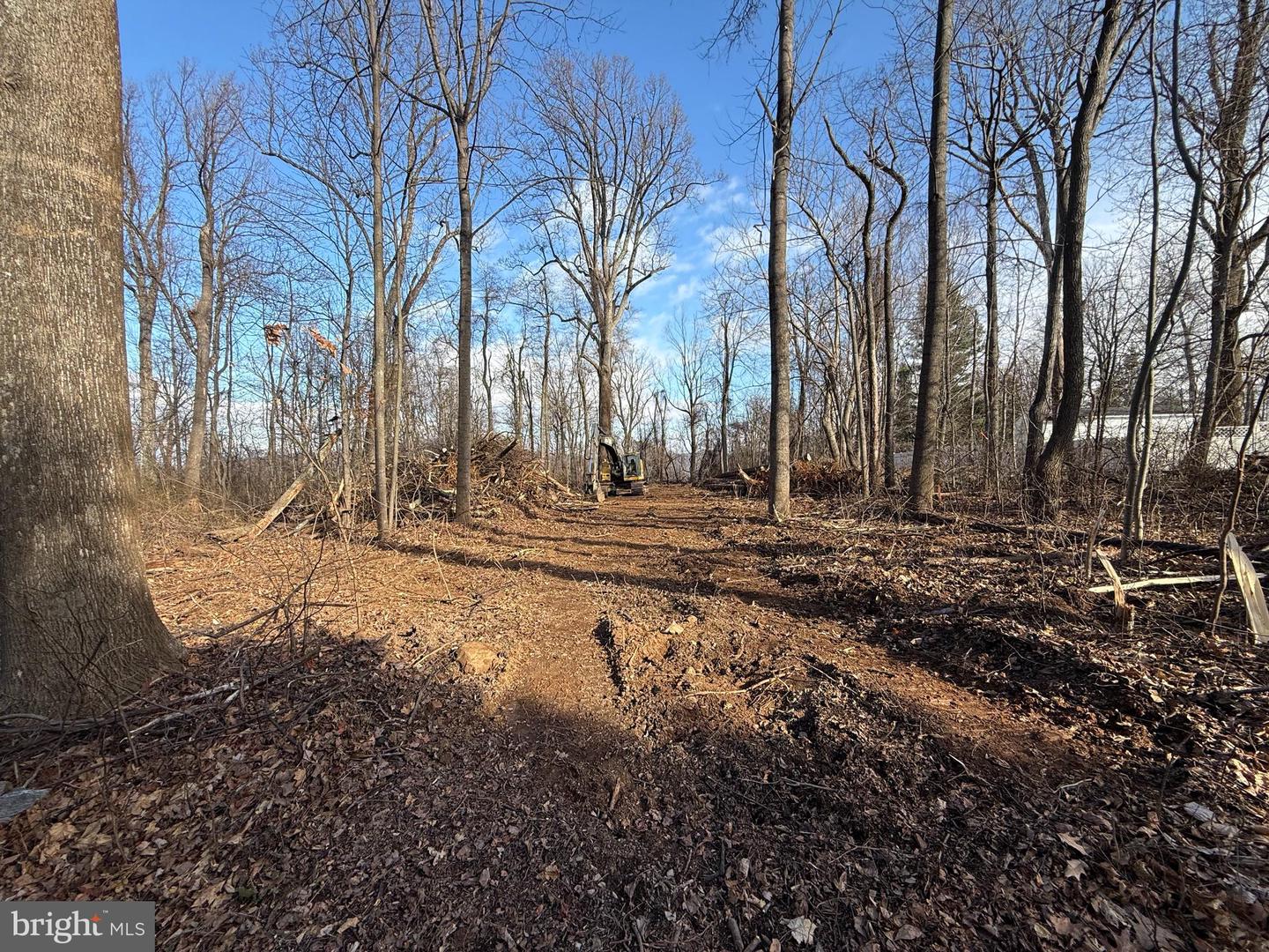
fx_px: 513
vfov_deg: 85.7
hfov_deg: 102.1
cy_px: 476
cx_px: 634
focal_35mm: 14
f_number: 2.2
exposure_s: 1/574
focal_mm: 2.22
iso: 50
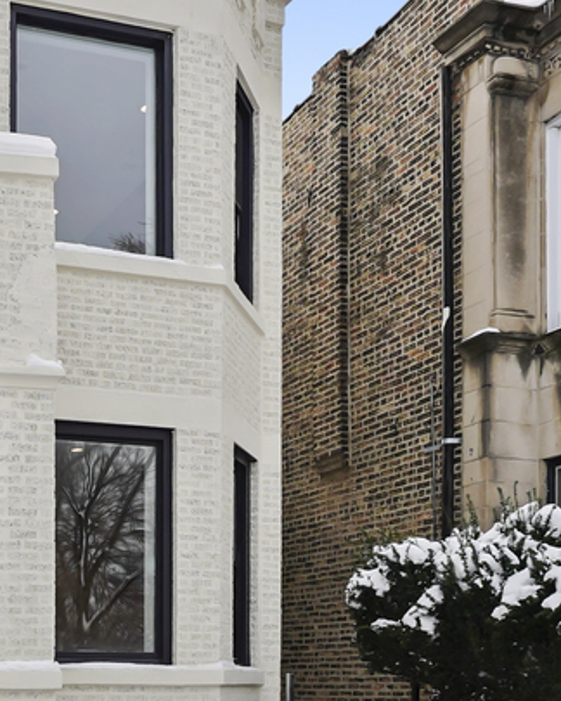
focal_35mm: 45
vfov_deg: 40.0
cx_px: -71
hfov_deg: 29.7
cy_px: 524
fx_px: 934
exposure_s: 1/320
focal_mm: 12
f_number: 5
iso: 100
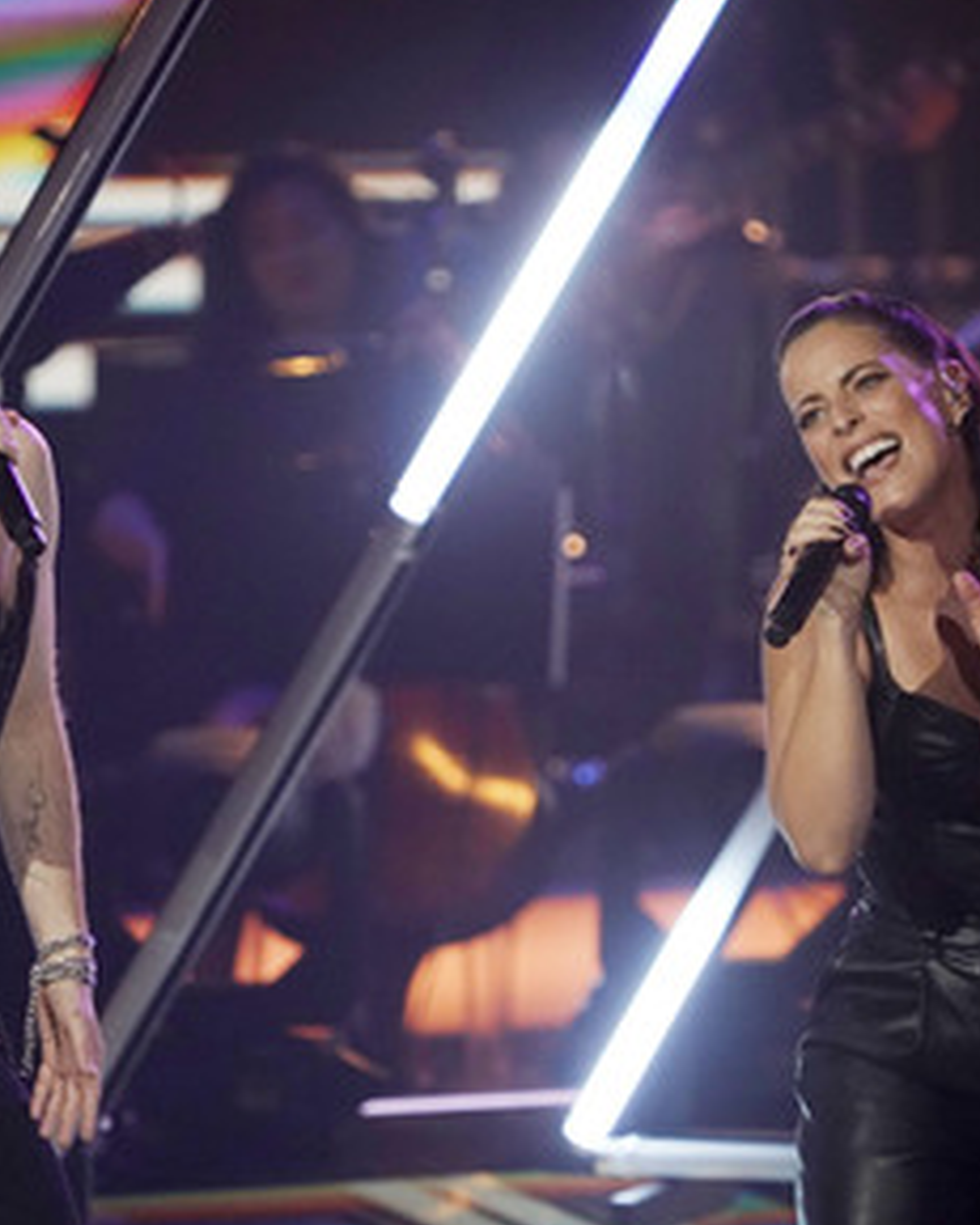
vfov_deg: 3.0
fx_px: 23179
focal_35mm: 639
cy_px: 606
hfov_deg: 2.4
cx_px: 409
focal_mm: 437
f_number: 6.3
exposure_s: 1/320
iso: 4000
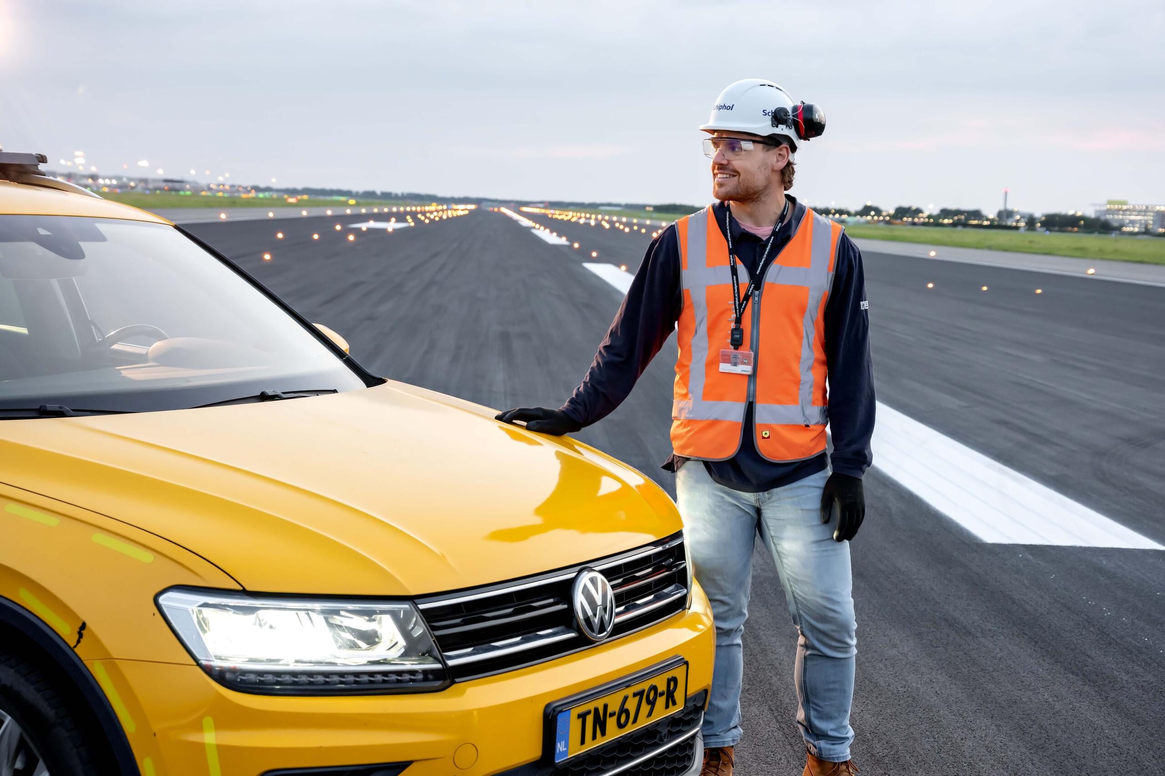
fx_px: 1812
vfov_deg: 24.2
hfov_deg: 35.6
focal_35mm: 56
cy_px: 388
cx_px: 582
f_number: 5.6
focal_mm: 56
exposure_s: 1/50
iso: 2000
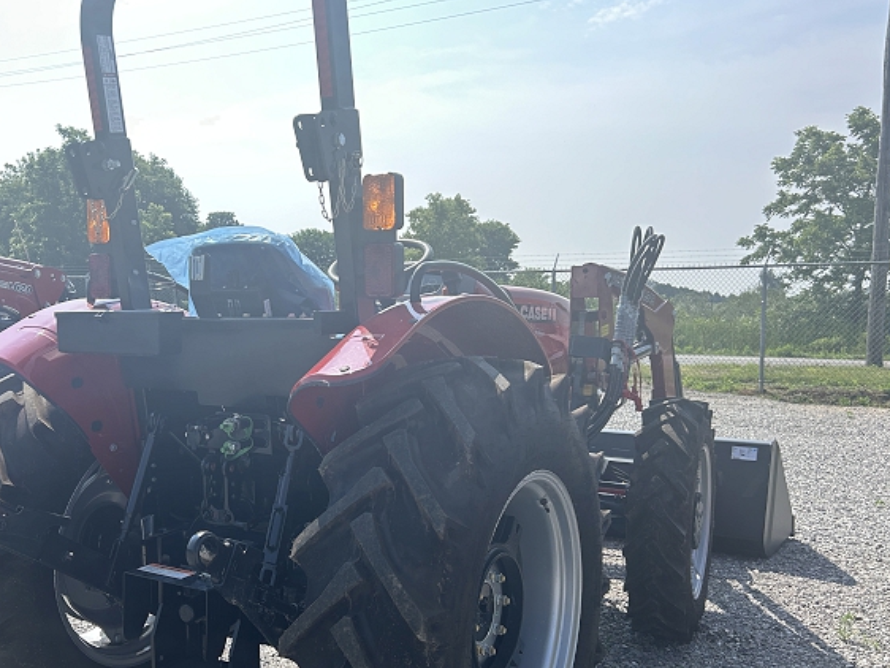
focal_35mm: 37
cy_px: 377
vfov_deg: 38.6
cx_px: 315
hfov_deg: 49.5
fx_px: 952
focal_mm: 5.7
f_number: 1.5
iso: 50
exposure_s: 1/1183
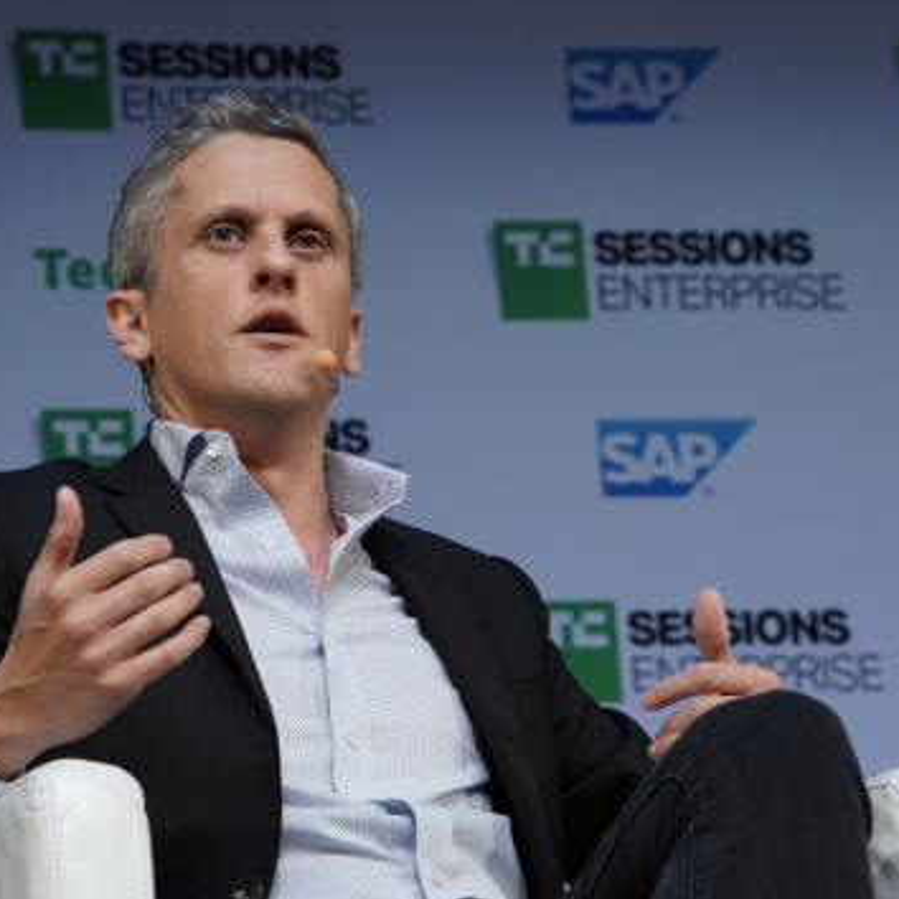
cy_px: 452
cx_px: 218
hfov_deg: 10.1
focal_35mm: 173
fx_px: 5083
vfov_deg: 10.1
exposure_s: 1/160
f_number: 5.6
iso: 1000
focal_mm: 80
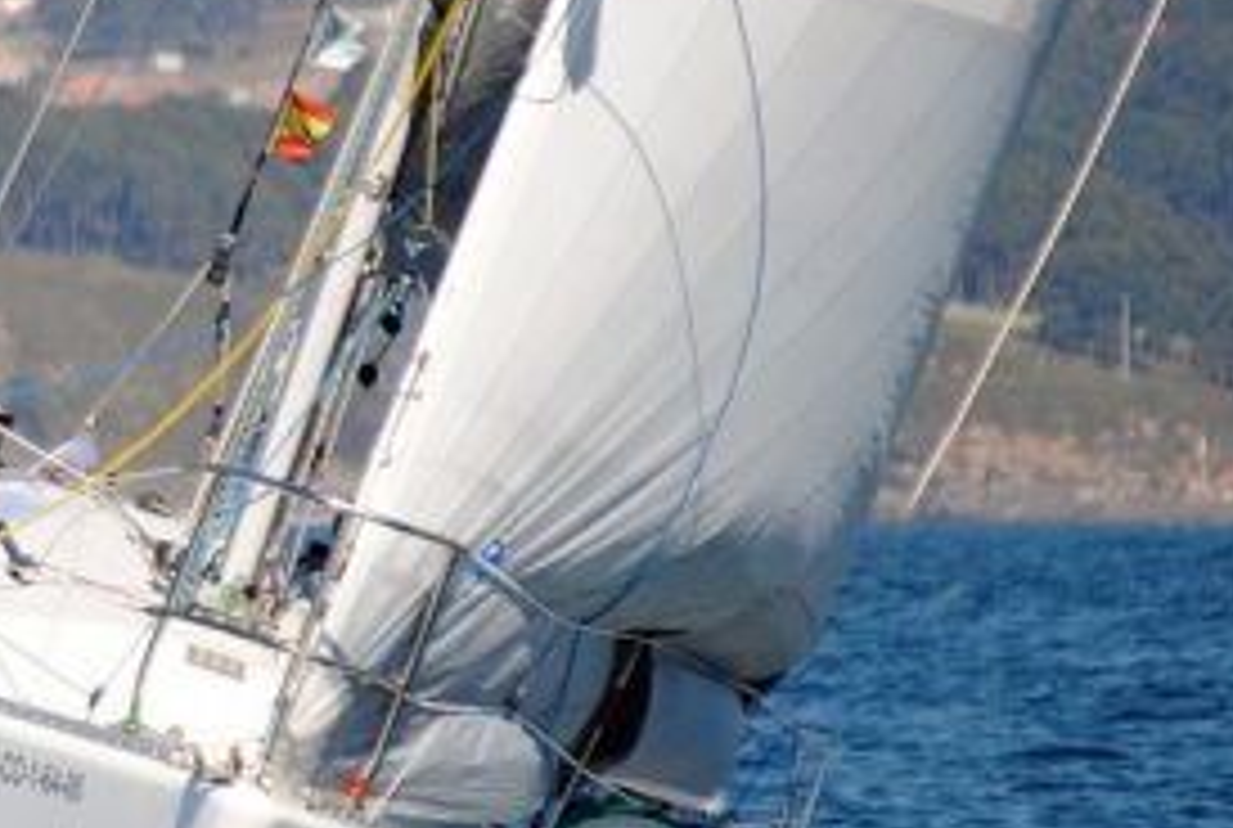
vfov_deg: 1.6
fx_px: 30103
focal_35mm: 877
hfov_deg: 2.3
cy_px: 421
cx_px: -94
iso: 200
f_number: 5.6
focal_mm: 200
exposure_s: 1/1000
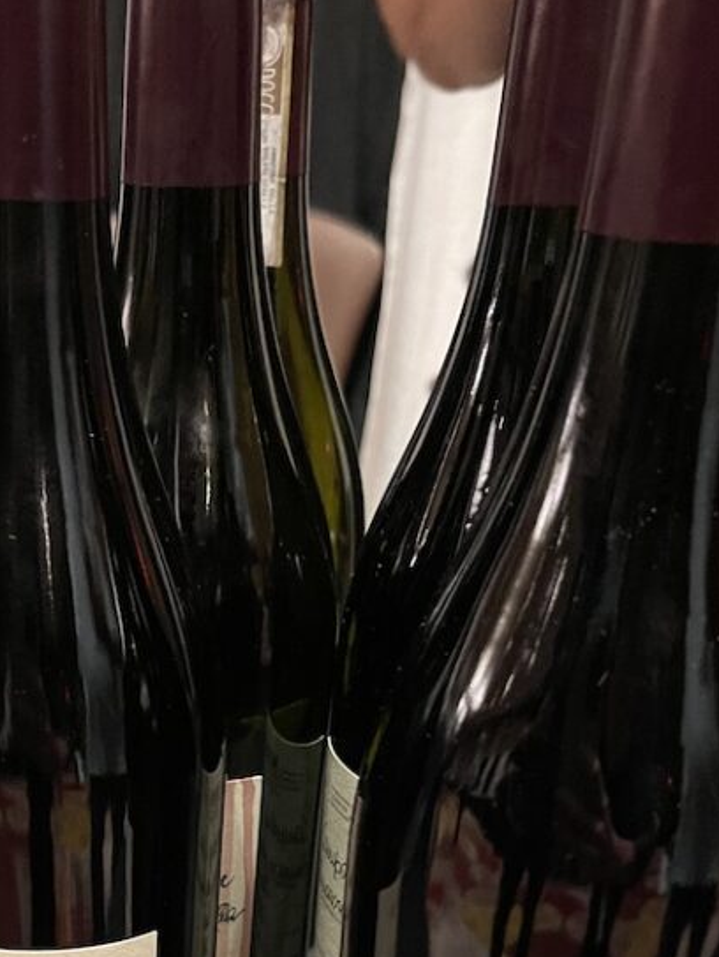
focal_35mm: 49
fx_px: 1355
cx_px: 164
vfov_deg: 36.7
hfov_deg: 29.2
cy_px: 839
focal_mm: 5.1
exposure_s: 1/30
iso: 640
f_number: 1.6
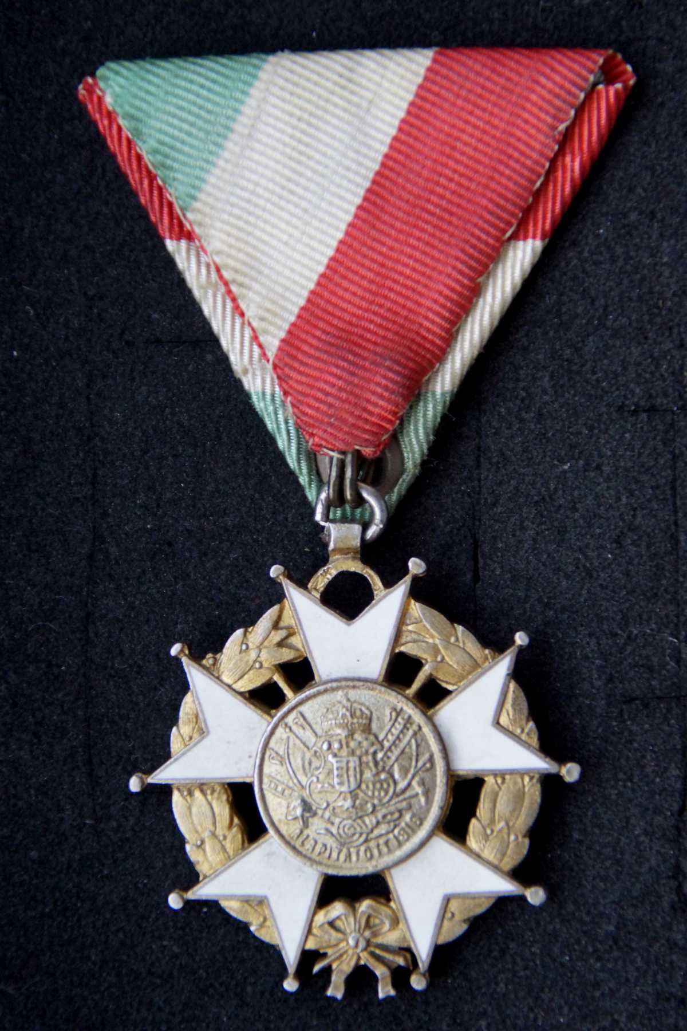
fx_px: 6440
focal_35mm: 225
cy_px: 516
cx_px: 344
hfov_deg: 6.1
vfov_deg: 9.1
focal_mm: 150
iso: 1600
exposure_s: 1/125
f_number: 6.3
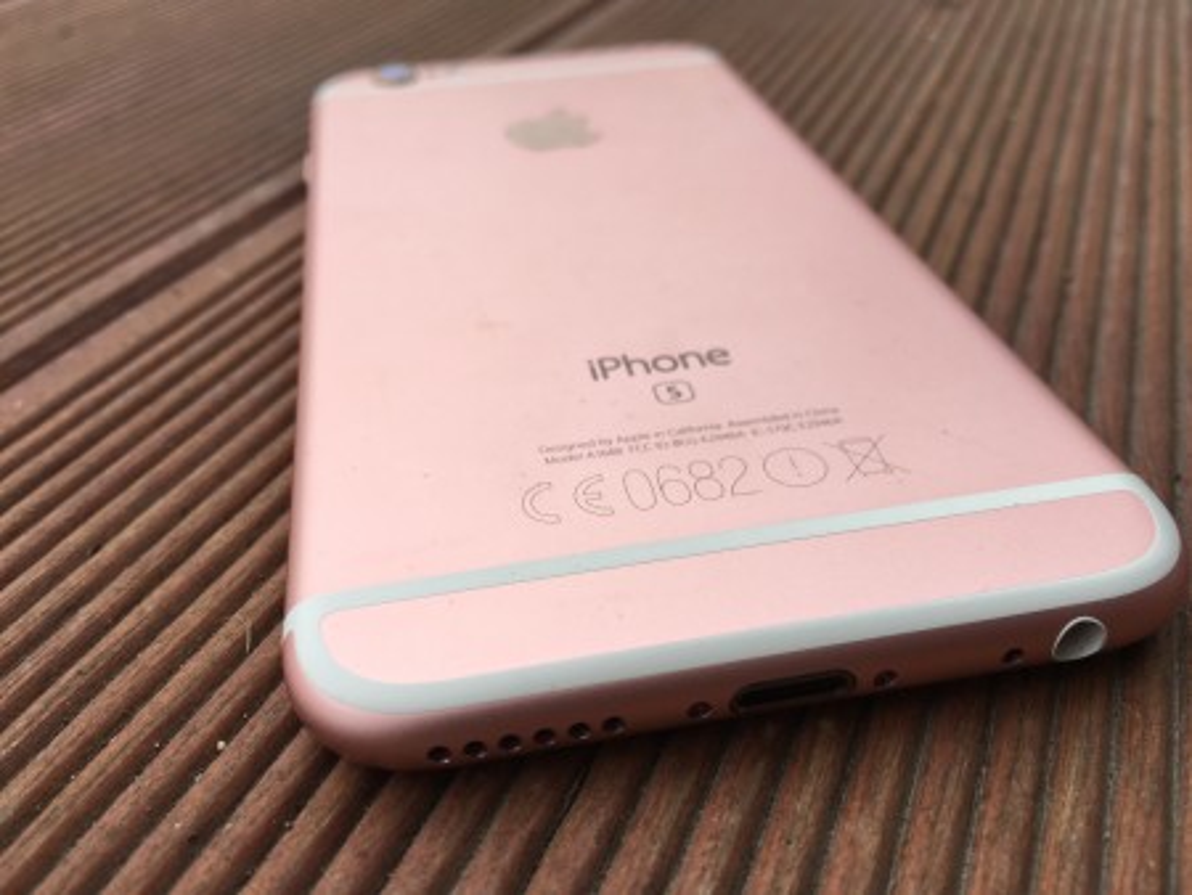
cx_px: 596
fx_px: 999
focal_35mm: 29
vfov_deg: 48.3
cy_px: 448
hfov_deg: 61.6
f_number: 2.2
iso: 25
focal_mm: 4.15
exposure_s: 1/217
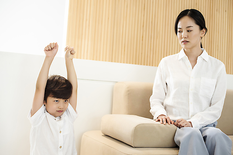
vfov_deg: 26.5
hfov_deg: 38.9
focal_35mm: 51
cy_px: 78
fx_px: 330
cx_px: 116
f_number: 3.2
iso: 500
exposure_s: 1/125
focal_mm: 50
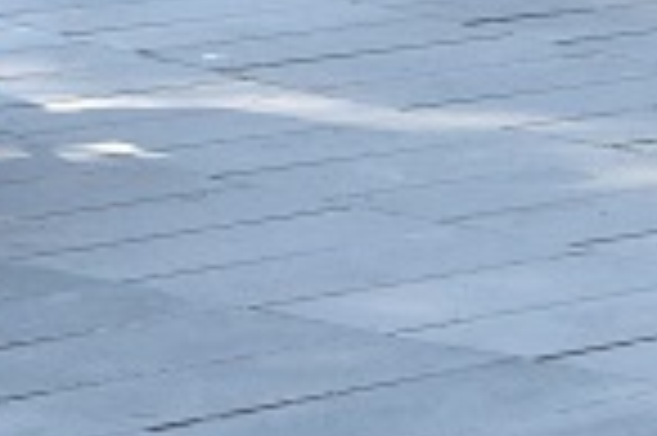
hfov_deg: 5.7
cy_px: -382
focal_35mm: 363
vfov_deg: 3.7
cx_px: 556
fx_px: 6617
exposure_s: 1/500
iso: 800
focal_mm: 70
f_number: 11
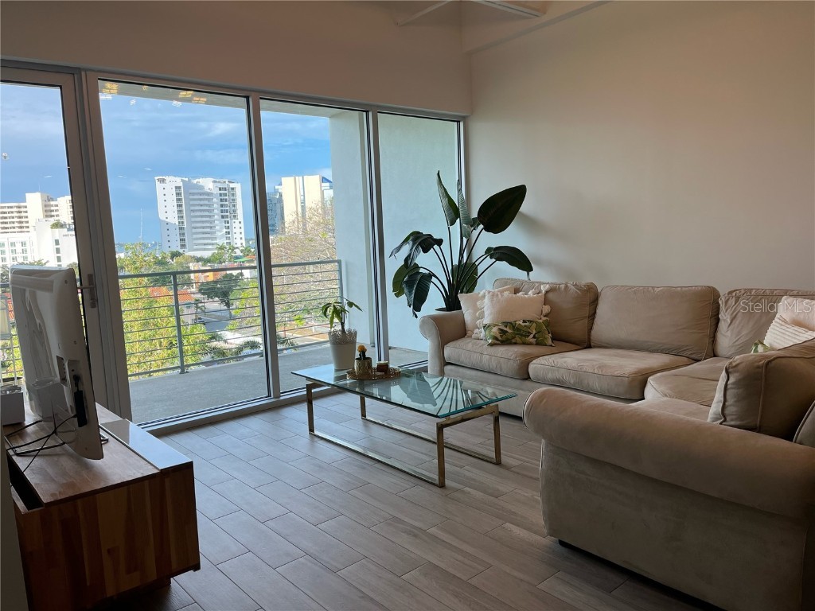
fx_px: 612
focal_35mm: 26
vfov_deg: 53.1
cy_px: 306
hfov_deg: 67.3
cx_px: 408
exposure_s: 1/364
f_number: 1.6
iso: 50
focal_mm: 5.1
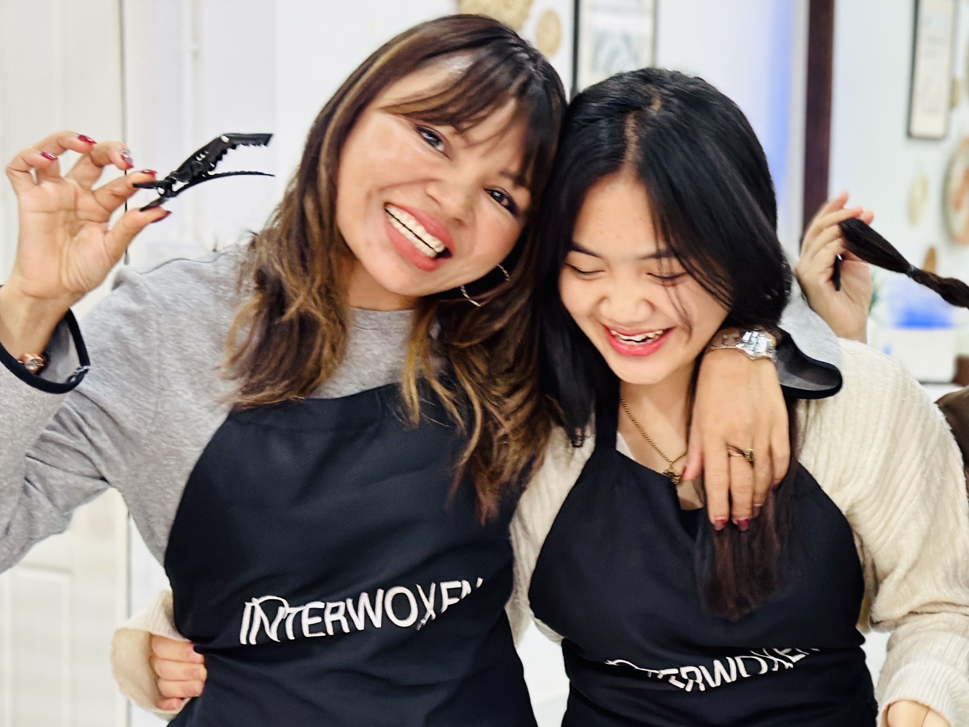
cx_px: 770
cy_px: 423
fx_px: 2268
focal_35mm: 81
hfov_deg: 23.8
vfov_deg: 18.2
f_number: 1.78
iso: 320
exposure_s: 1/50
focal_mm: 6.86
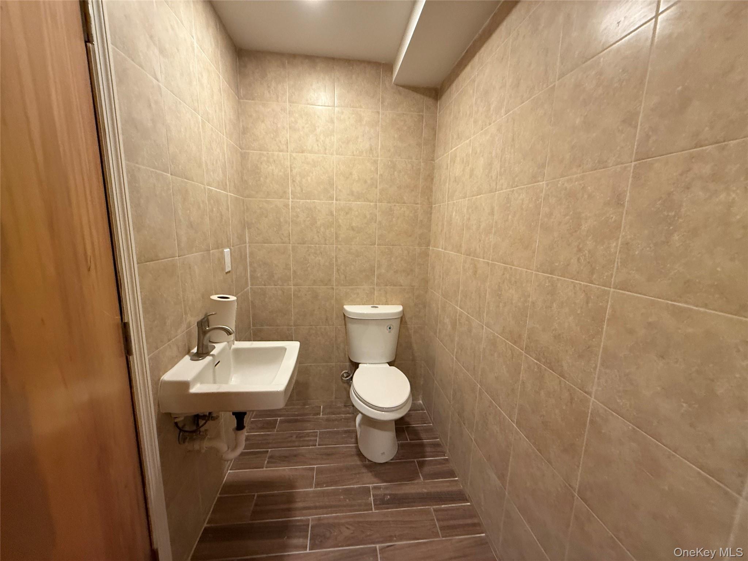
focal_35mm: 14
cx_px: 374
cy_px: 280
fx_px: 303
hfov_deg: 102.1
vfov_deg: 85.7
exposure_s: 1/60
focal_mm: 2.22
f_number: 2.2
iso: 320
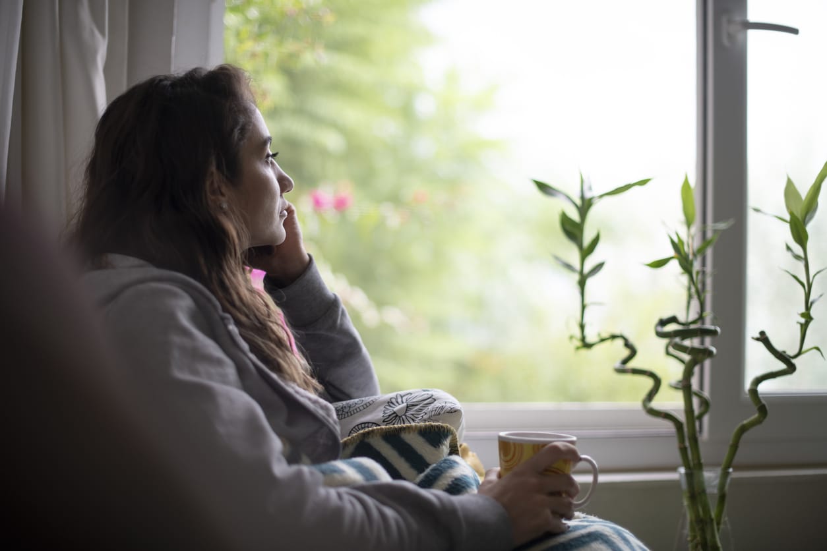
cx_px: 414
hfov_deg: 39.6
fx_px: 1149
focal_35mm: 50
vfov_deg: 27.0
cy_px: 276
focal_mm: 50
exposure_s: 1/160
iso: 400
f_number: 1.8
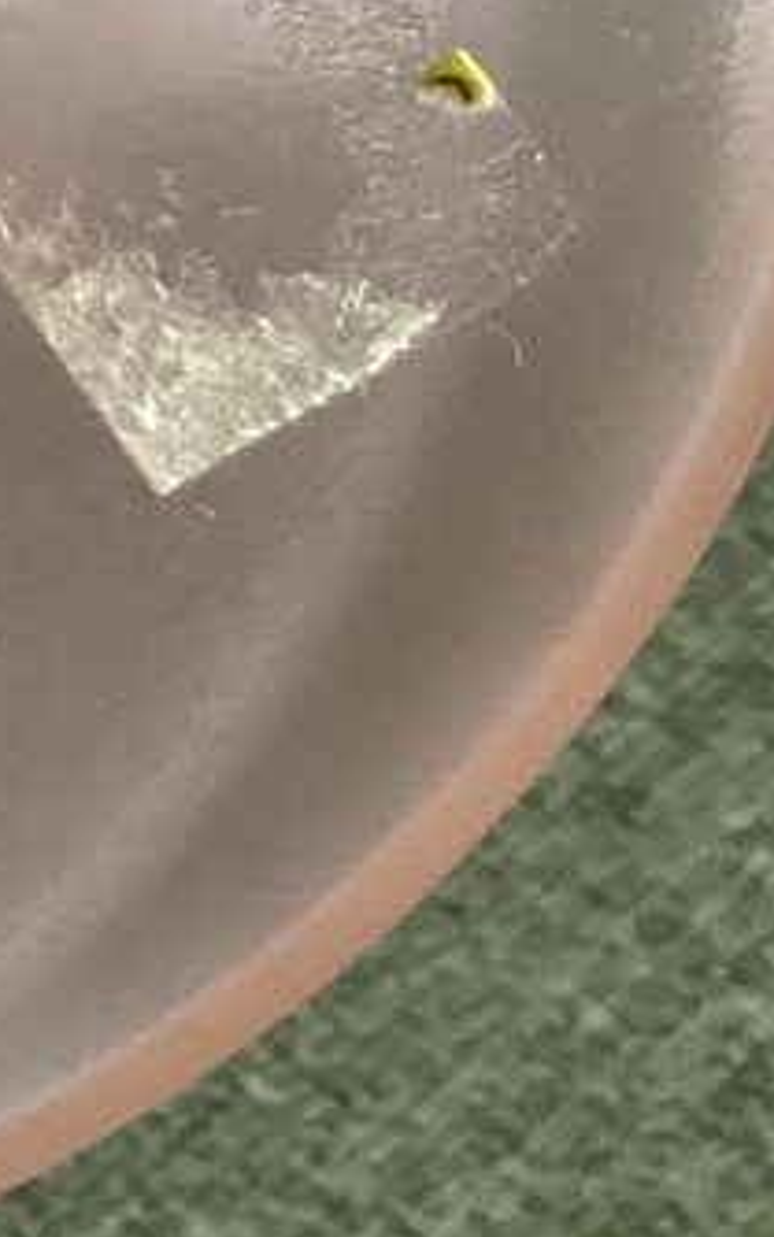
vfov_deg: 13.7
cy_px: -228
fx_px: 5024
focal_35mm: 149
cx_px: -1487
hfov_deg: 7.7
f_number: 2.4
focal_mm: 3.3
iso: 250
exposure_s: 1/60
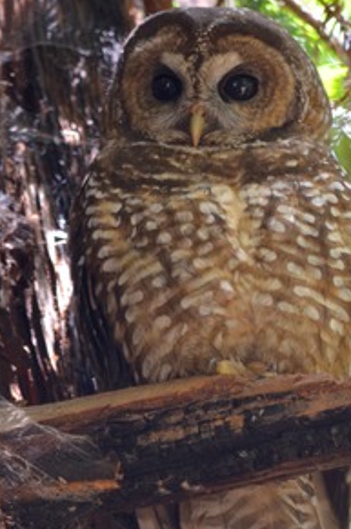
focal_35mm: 772
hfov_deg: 1.8
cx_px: 256
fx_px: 11330
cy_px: 233
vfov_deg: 2.7
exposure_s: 1/15
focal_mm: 300
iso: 800
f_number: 5.6
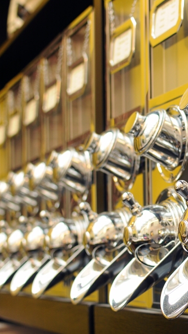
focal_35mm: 84
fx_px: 743
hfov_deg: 14.1
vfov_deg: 25.4
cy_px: 166
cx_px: 202
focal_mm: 35
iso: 320
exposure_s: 1/125
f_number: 2.8
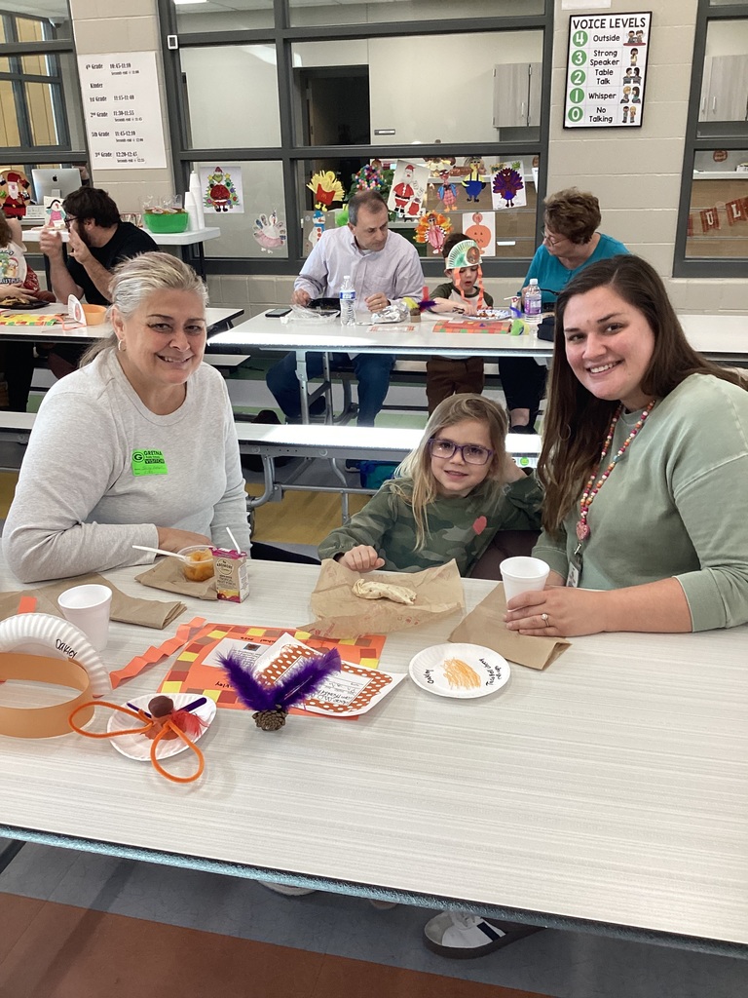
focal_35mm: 31
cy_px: 499
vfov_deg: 58.4
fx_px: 893
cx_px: 374
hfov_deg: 45.4
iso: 100
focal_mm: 3.3
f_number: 2.4
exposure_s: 1/60
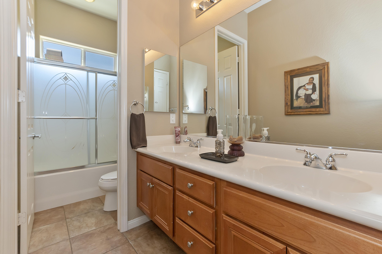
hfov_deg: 100.4
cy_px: 127
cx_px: 191
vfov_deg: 77.3
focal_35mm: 15
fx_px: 159
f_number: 7.1
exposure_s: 1/30
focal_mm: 10
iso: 400
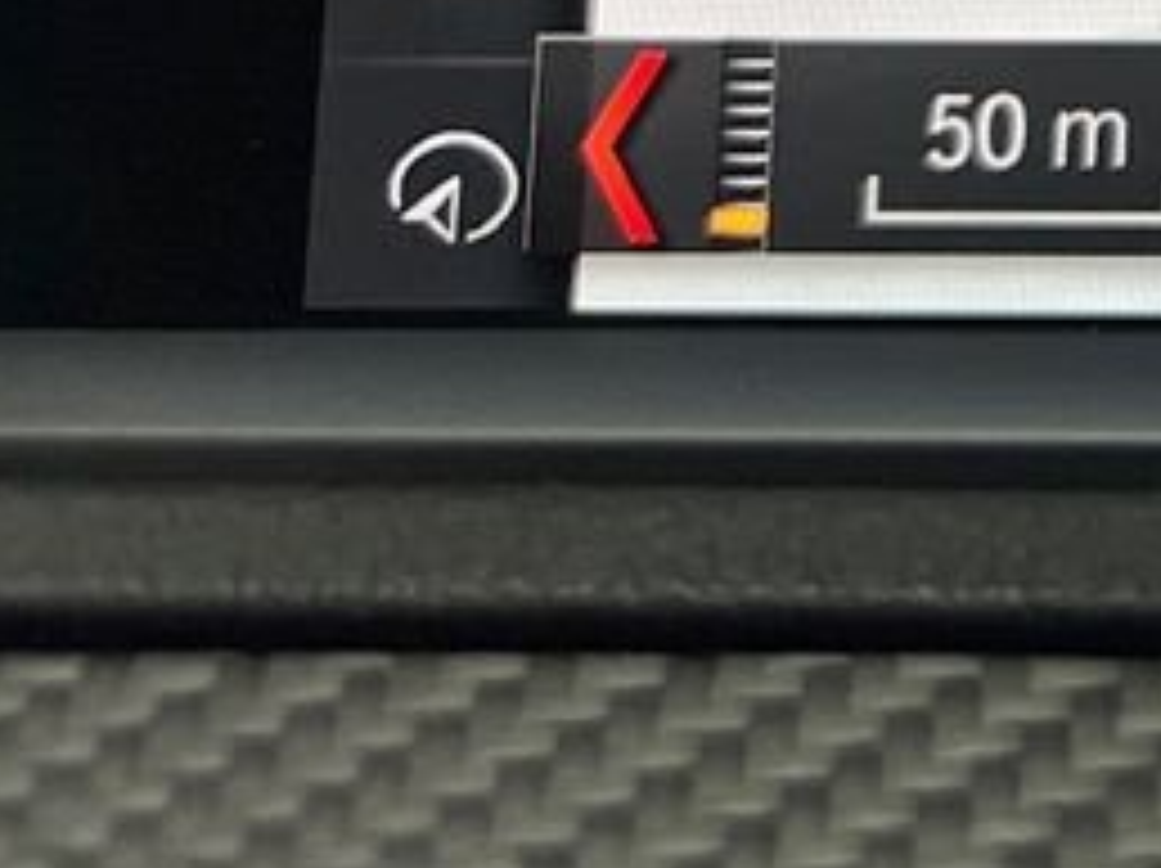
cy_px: -823
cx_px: 2430
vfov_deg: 11.2
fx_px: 4054
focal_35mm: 121
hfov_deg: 13.6
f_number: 1.5
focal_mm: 5.7
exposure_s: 1/76
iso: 100
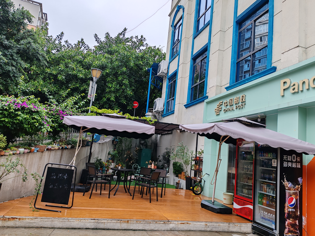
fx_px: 246
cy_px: 118
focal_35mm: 27
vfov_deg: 51.4
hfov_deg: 65.3
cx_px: 158
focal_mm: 6.12
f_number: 1.9
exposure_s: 1/100
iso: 100
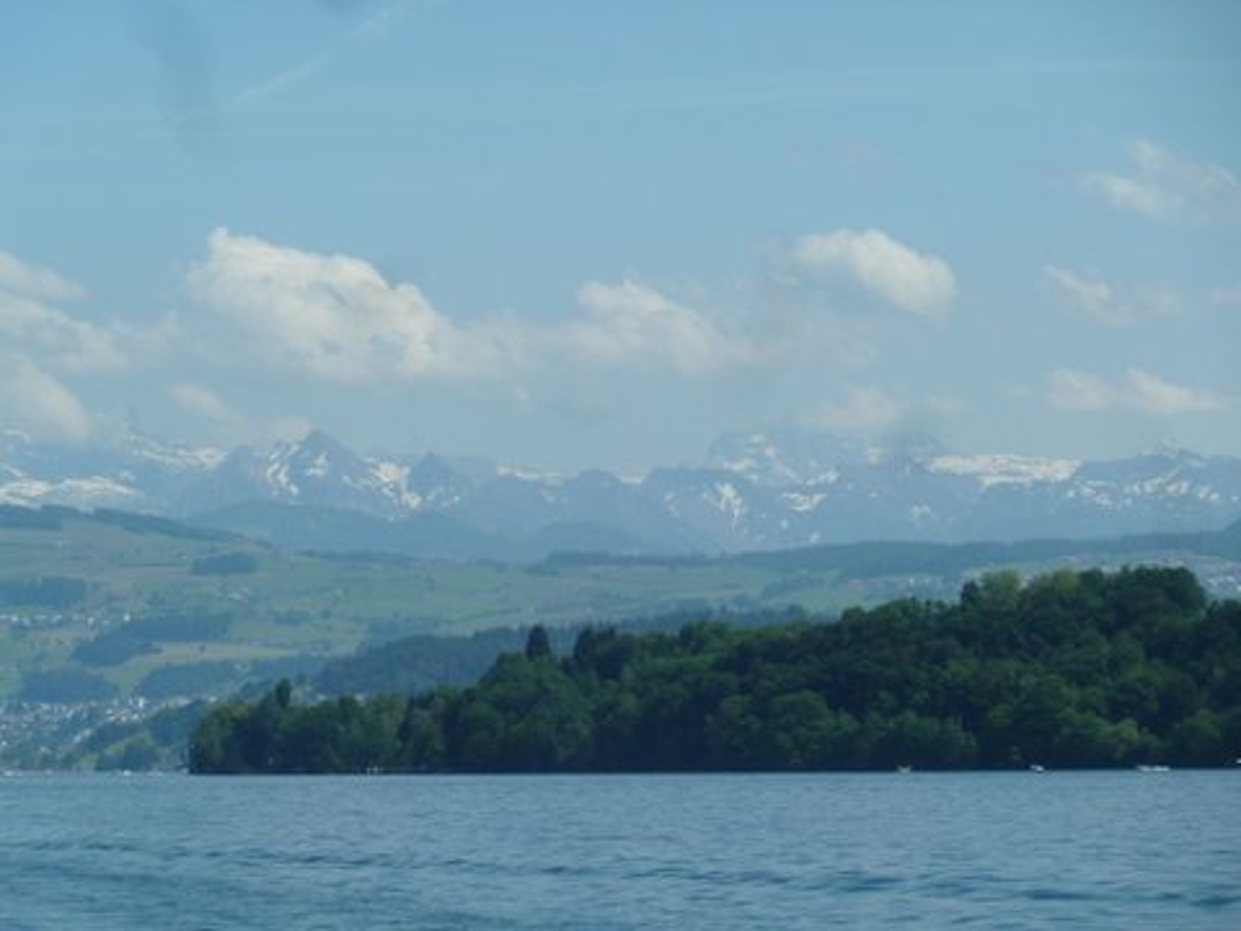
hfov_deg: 8.2
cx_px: 620
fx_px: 8676
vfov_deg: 6.1
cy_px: 466
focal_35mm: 242
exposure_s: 1/500
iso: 80
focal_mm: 39.7
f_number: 5.6
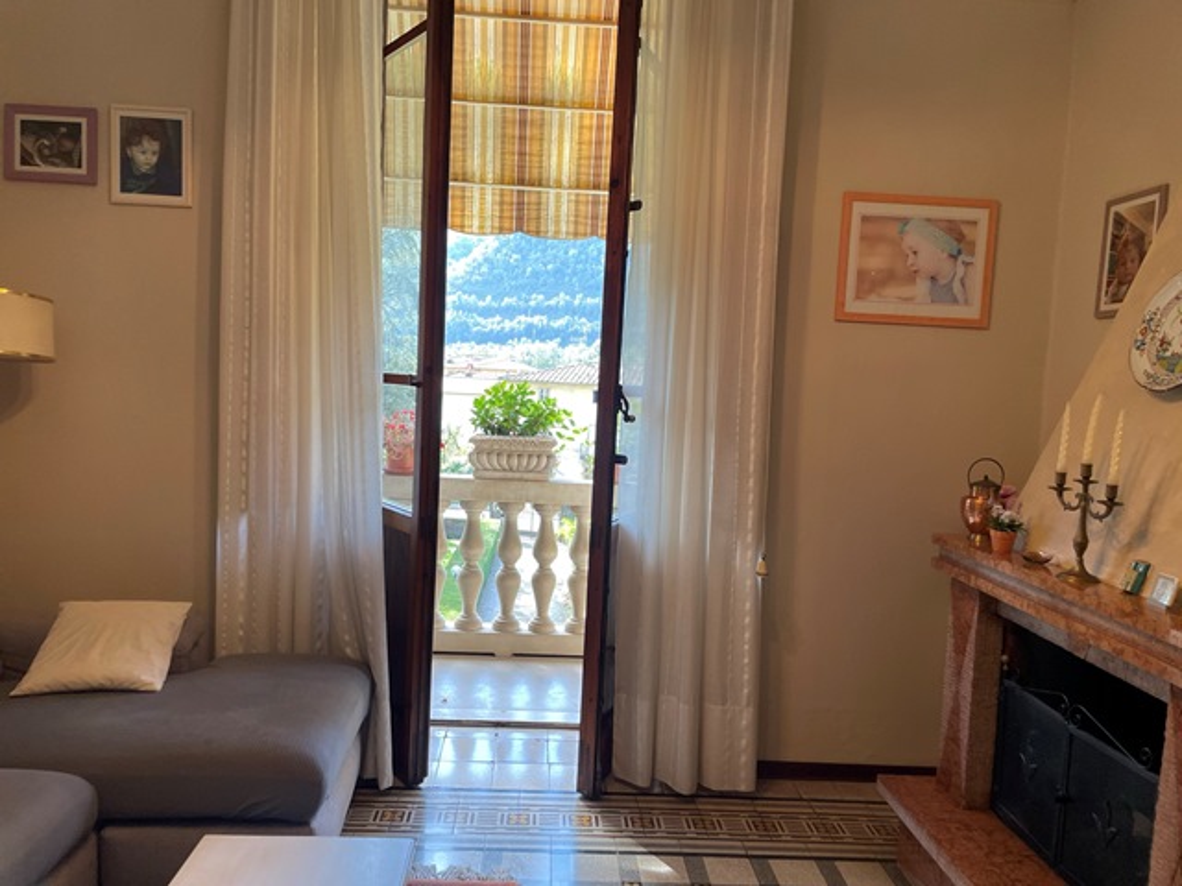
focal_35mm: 26
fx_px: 888
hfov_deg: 67.3
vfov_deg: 53.1
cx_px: 591
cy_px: 443
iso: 100
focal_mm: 4.2
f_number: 1.6
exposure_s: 1/100
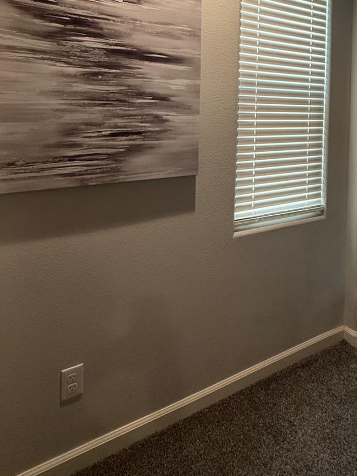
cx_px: 279
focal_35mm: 25
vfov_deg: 64.4
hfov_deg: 51.8
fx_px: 344
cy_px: 108
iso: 250
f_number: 2.2
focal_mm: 2.22
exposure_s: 1/120
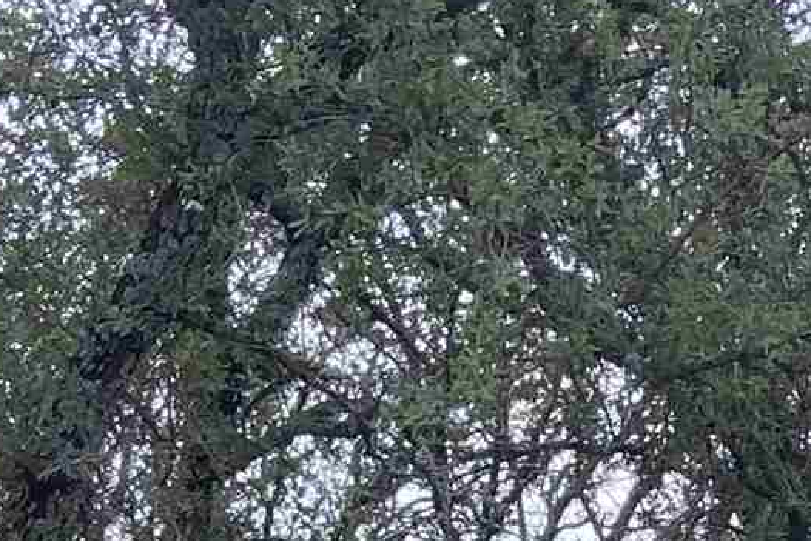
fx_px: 3560
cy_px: 1389
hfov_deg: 12.7
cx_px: 941
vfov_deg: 7.9
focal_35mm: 158
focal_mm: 4.25
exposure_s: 1/122
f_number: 1.8
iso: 32
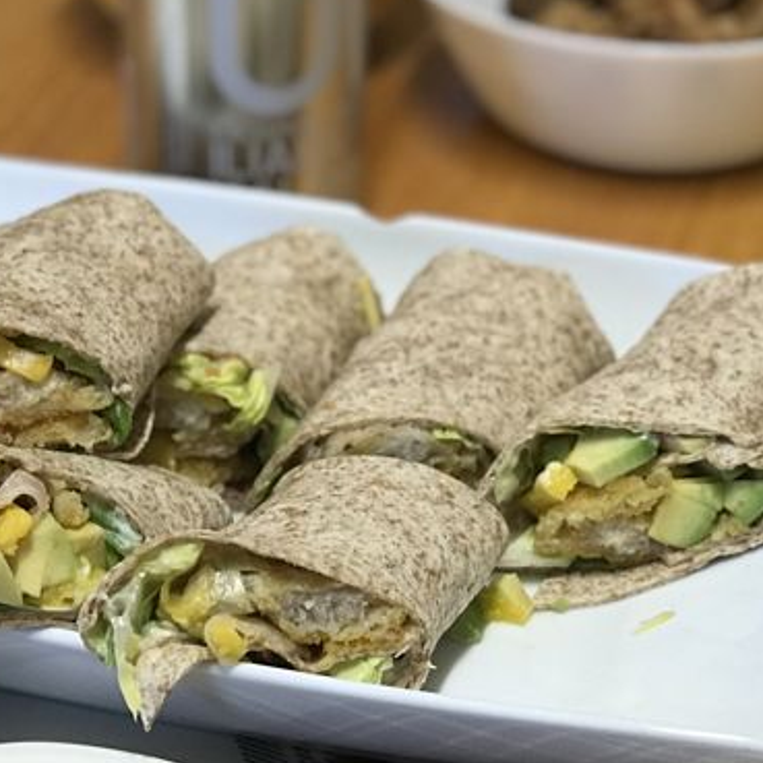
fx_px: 3067
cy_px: 538
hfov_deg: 14.1
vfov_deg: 14.1
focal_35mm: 123
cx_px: 211
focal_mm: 6.6
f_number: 2.8
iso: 100
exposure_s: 1/50
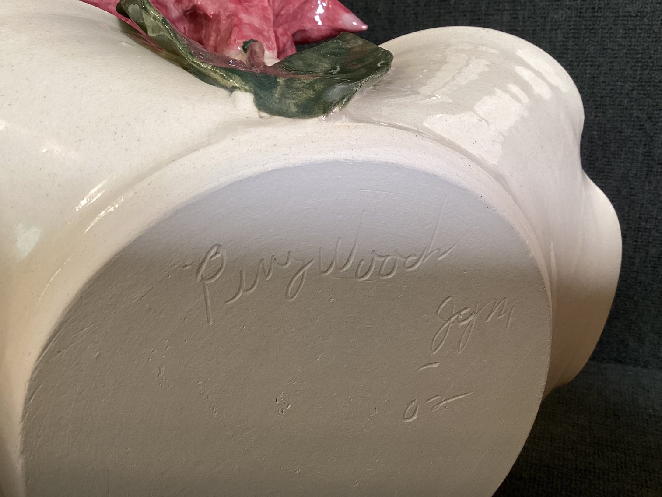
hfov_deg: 58.3
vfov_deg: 45.4
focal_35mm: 31
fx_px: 593
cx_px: 331
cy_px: 248
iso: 125
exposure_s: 1/60
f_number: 2.4
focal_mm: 3.3
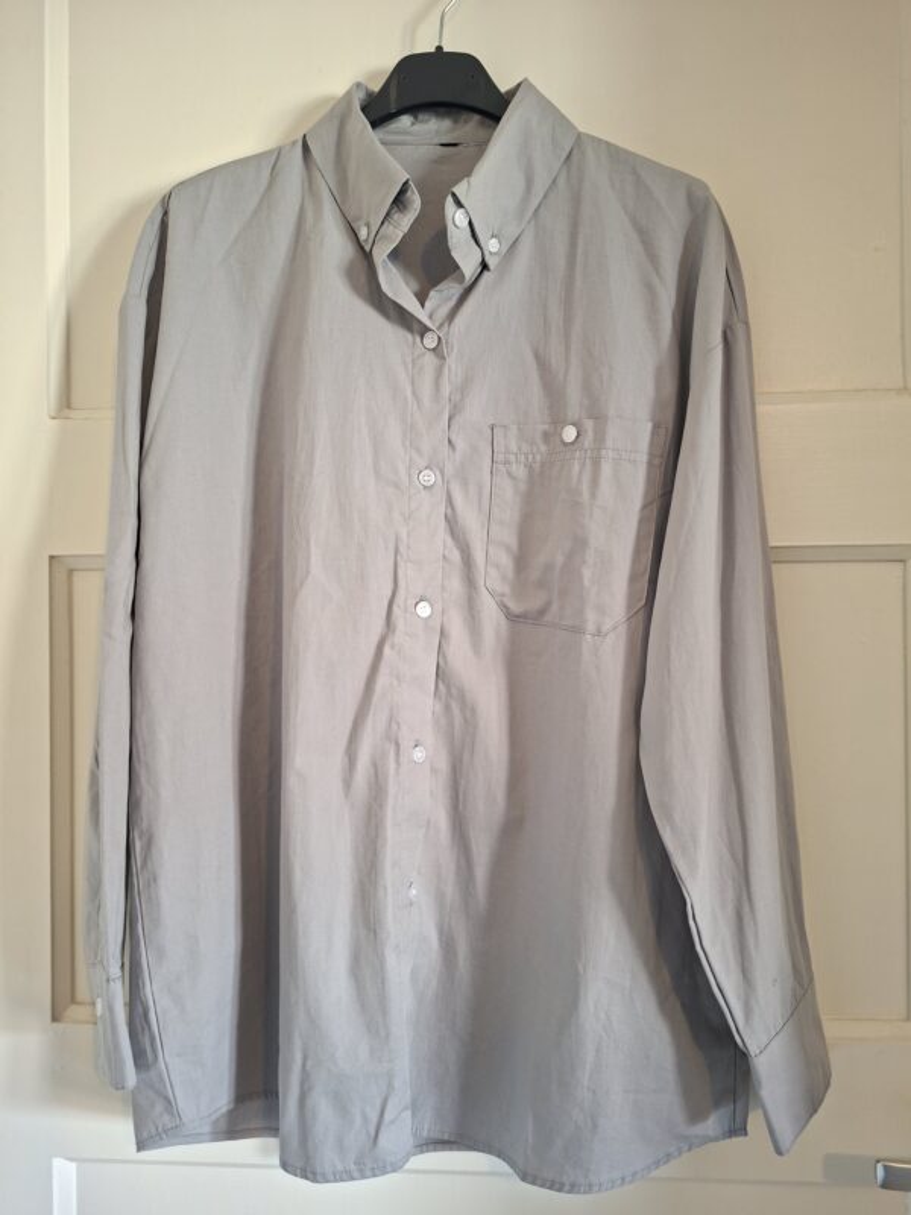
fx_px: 807
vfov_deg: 73.9
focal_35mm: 23
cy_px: 608
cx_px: 456
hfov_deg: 58.9
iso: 400
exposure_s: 1/25
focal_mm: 5.54
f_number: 1.8
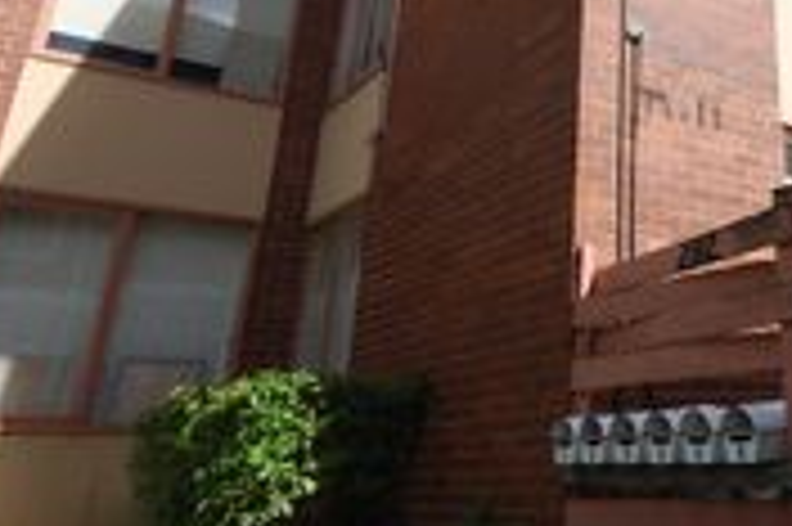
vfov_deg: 31.7
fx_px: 879
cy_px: 52
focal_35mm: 40
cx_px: 729
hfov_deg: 43.8
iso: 100
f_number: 7.1
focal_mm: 10
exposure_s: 1/200
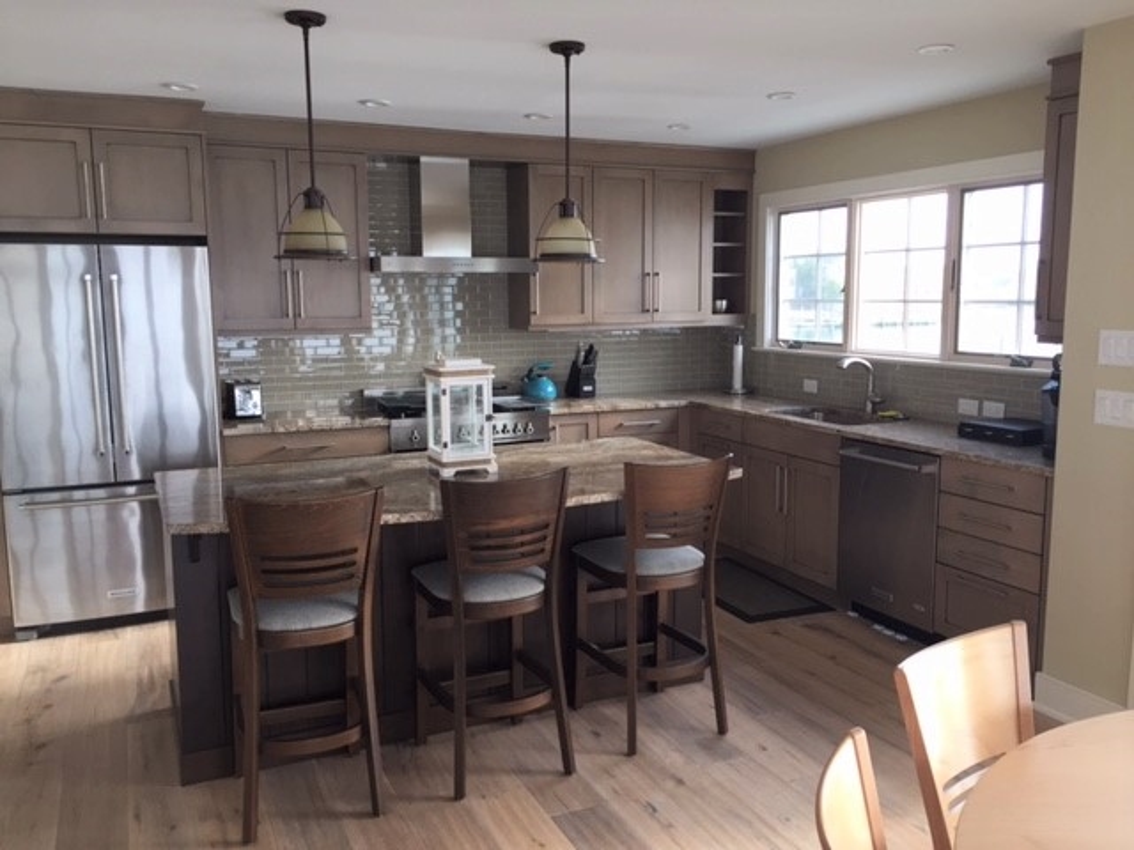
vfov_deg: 48.2
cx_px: 567
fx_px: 950
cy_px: 425
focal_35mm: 29
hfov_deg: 61.7
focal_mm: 4.15
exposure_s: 1/120
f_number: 2.2
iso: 50
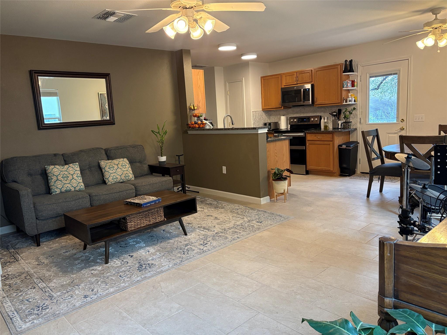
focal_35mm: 26
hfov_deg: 67.3
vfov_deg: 53.1
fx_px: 336
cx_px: 224
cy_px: 168
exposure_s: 1/60
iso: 200
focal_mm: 5.96
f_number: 1.6
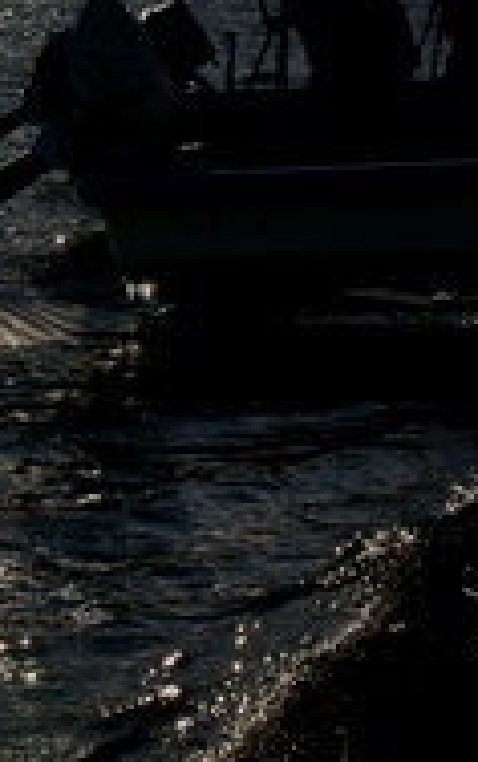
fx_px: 3512
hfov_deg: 7.7
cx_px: -186
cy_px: -77
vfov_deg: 12.2
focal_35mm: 169
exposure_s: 1/1250
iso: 200
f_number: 11
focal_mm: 26
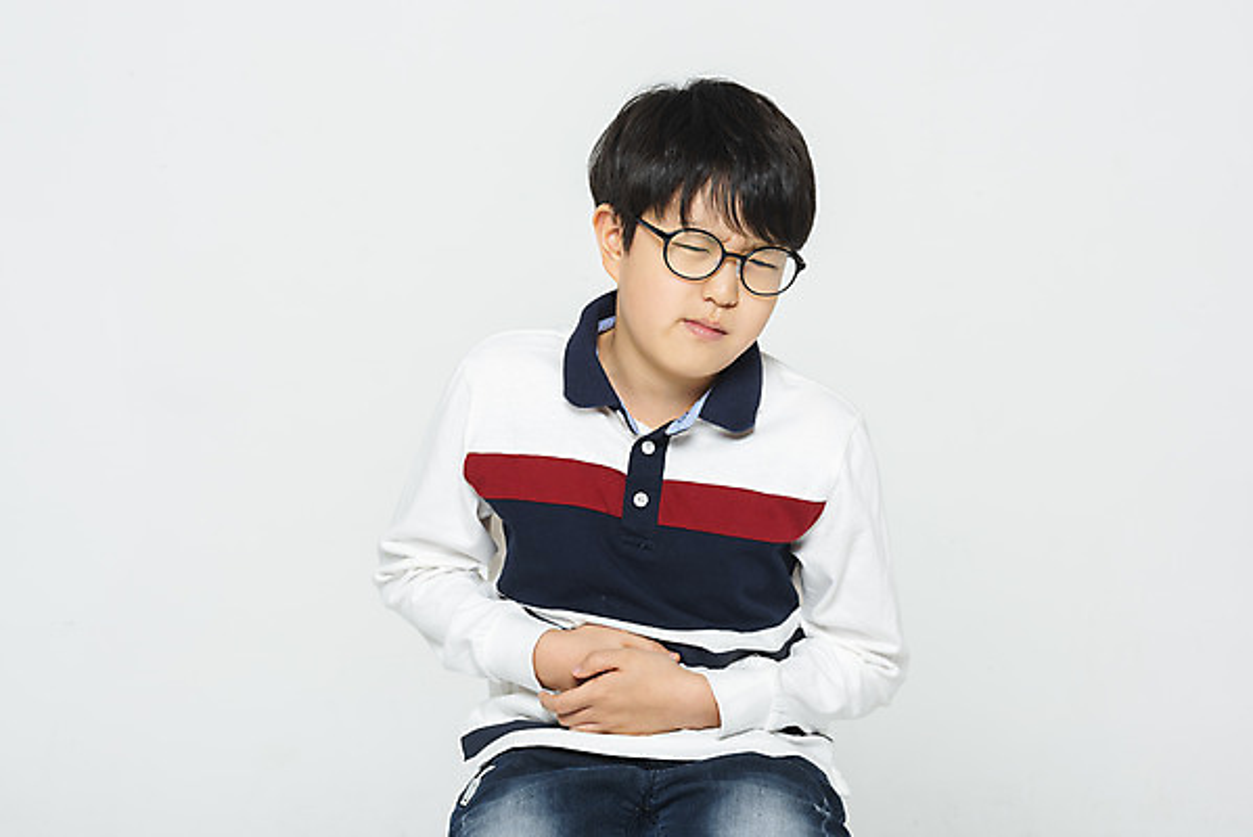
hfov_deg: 19.4
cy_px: 418
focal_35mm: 105
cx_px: 626
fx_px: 3656
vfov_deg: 13.1
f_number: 14
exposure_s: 1/125
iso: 100
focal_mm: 105
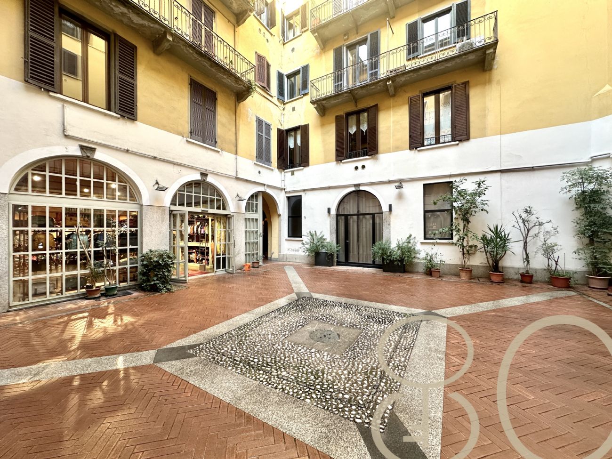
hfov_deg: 102.1
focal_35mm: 14
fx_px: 248
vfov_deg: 85.7
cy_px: 230
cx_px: 306
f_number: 2.2
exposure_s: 1/100
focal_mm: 2.22
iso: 160
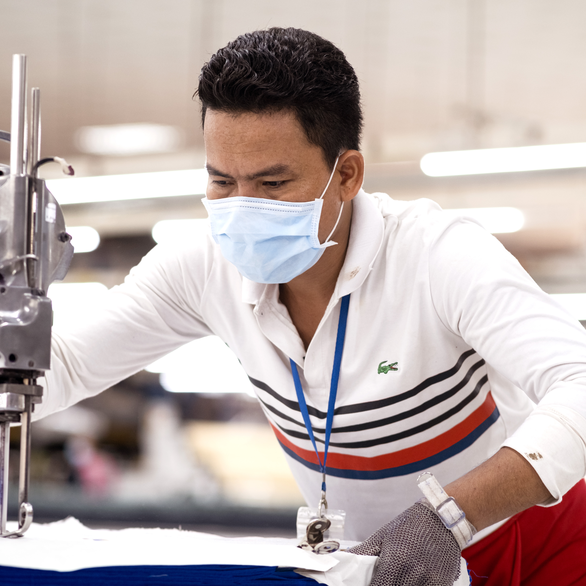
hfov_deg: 10.7
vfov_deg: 10.7
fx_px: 3141
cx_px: 243
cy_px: 294
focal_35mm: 164
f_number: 2.2
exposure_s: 1/160
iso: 640
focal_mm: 85
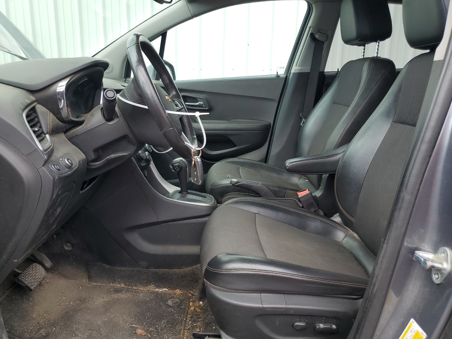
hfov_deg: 67.3
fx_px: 339
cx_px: 226
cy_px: 170
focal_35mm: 26
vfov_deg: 53.1
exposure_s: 1/333
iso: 50
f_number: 1.5
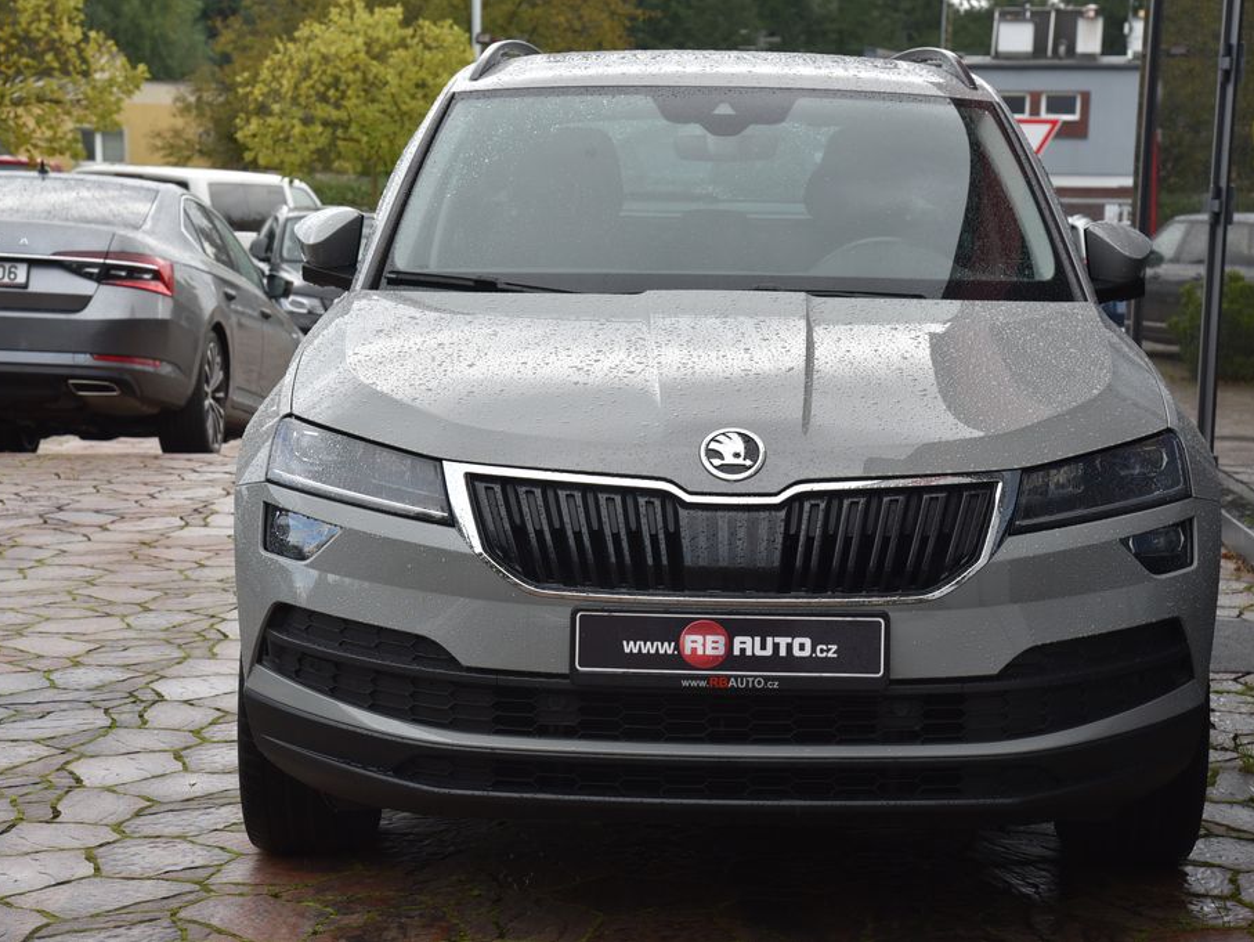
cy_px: 472
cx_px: 691
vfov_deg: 19.4
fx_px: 2754
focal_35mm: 76
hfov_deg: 25.6
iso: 500
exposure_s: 1/250
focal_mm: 70
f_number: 8
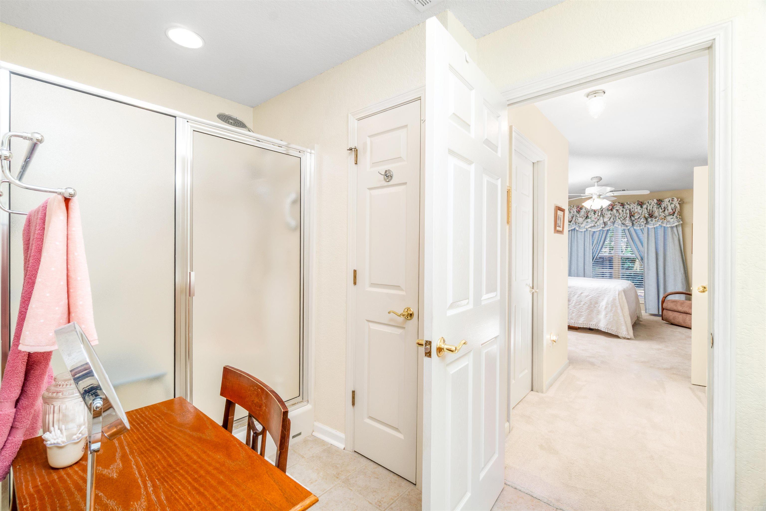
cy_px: 256
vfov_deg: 77.3
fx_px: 319
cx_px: 383
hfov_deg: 100.4
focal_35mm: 15
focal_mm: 10
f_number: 11
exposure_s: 1/2.5
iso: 320
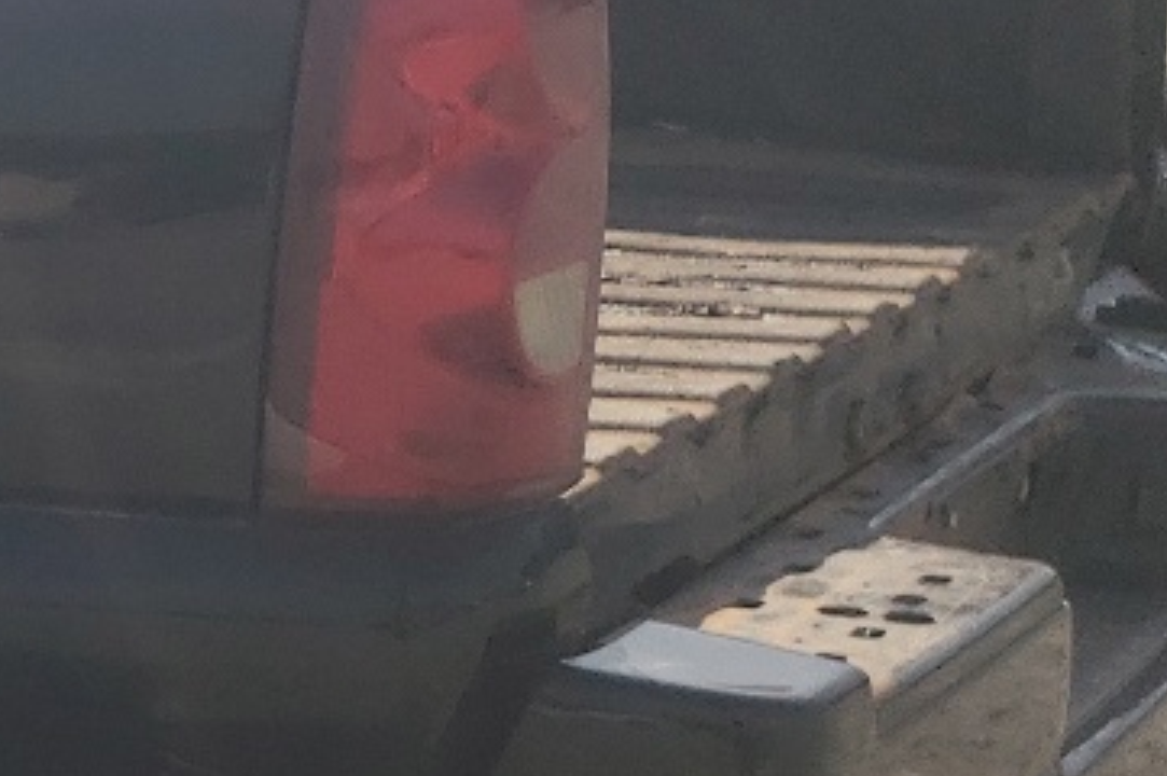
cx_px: -1005
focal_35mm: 120
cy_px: 404
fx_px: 3886
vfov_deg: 11.4
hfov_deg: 14.7
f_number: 1.5
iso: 50
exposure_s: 1/3333
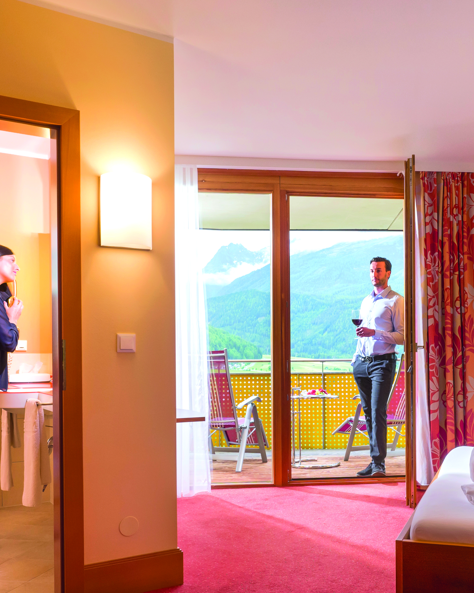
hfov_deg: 40.6
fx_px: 631
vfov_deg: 50.0
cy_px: 350
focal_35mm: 36
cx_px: 317
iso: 400
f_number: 16
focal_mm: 18
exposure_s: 1/50
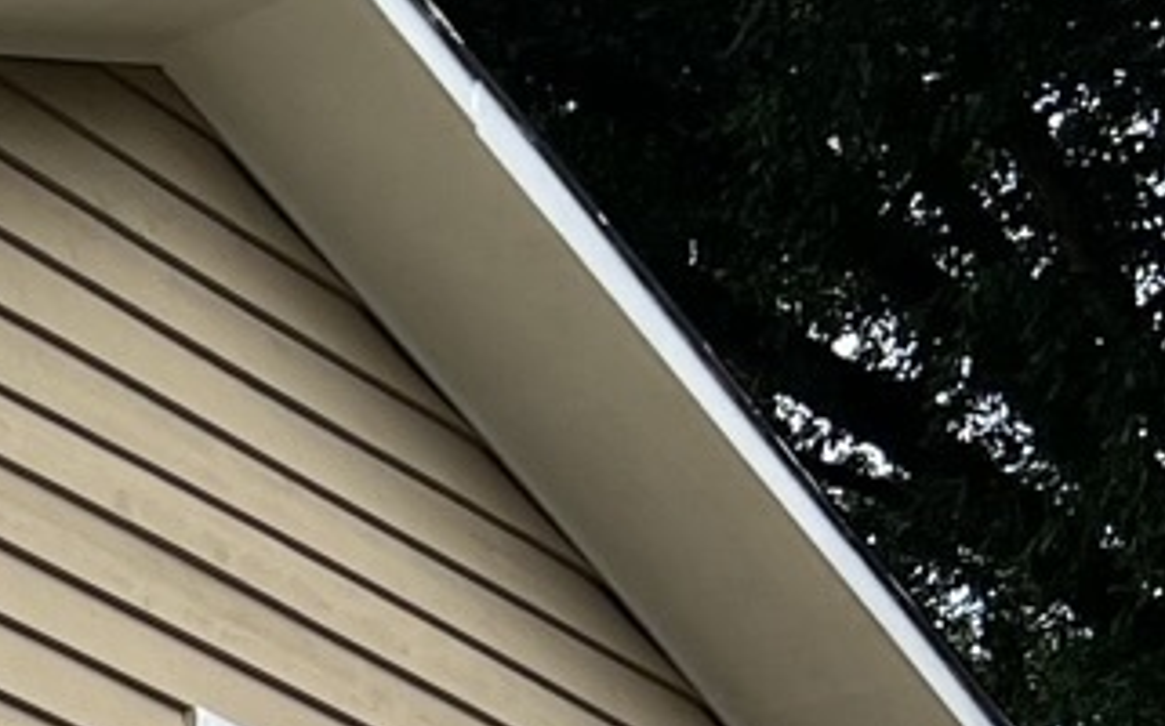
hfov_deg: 10.4
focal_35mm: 176
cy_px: 1448
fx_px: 5583
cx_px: -1593
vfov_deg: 7.2
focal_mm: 5.7
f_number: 1.5
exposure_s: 1/1377
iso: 50
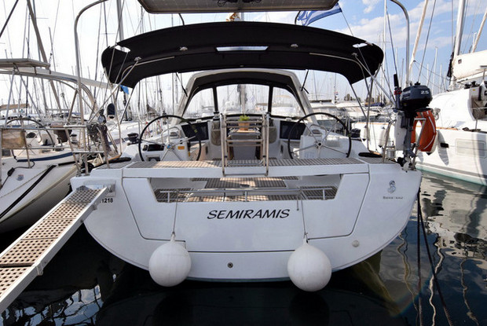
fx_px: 284
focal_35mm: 21
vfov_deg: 59.6
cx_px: 244
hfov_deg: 81.1
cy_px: 163
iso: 1600
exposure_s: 1/800
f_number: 14
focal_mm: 14
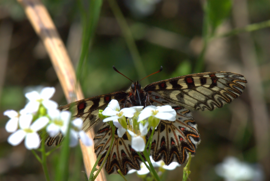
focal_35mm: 158
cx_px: 135
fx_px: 1183
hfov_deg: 13.0
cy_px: 90
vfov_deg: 8.7
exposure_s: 1/320
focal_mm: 105
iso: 640
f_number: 16
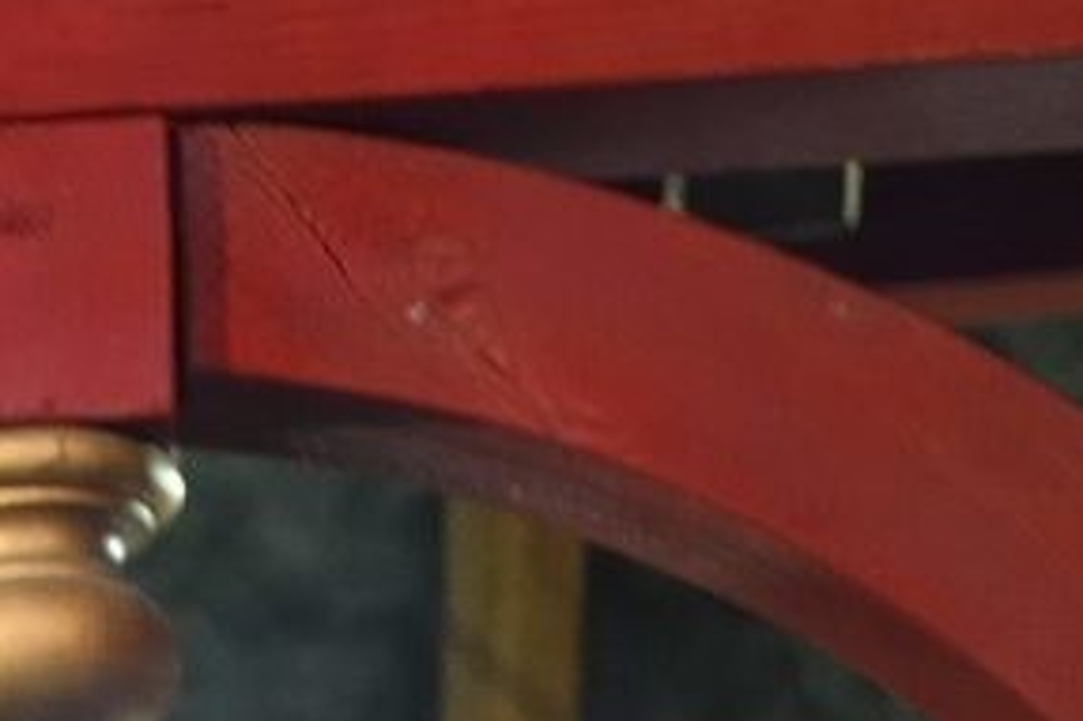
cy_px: 1799
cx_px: -1883
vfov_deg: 3.5
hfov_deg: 5.1
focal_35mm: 390
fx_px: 11725
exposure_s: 1/80
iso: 2000
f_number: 4.5
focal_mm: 70
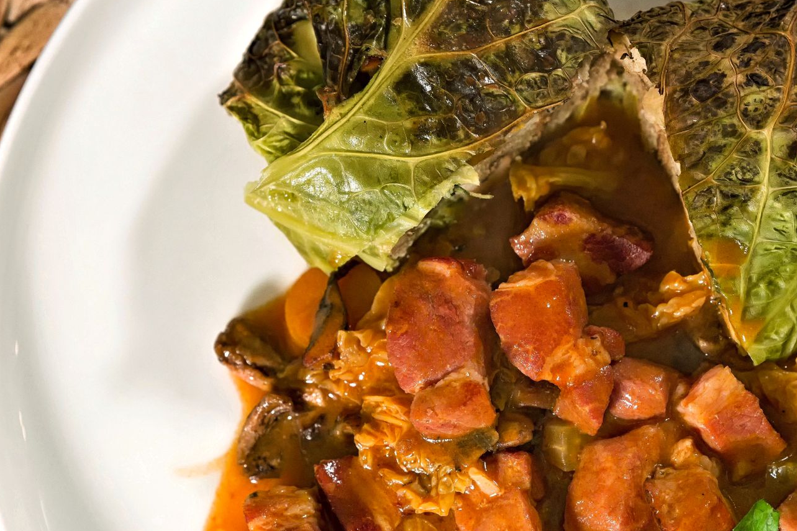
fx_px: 3519
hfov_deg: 12.9
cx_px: 591
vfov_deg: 8.6
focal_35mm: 159
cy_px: 350
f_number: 4
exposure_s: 1/160
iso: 1600
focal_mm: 85
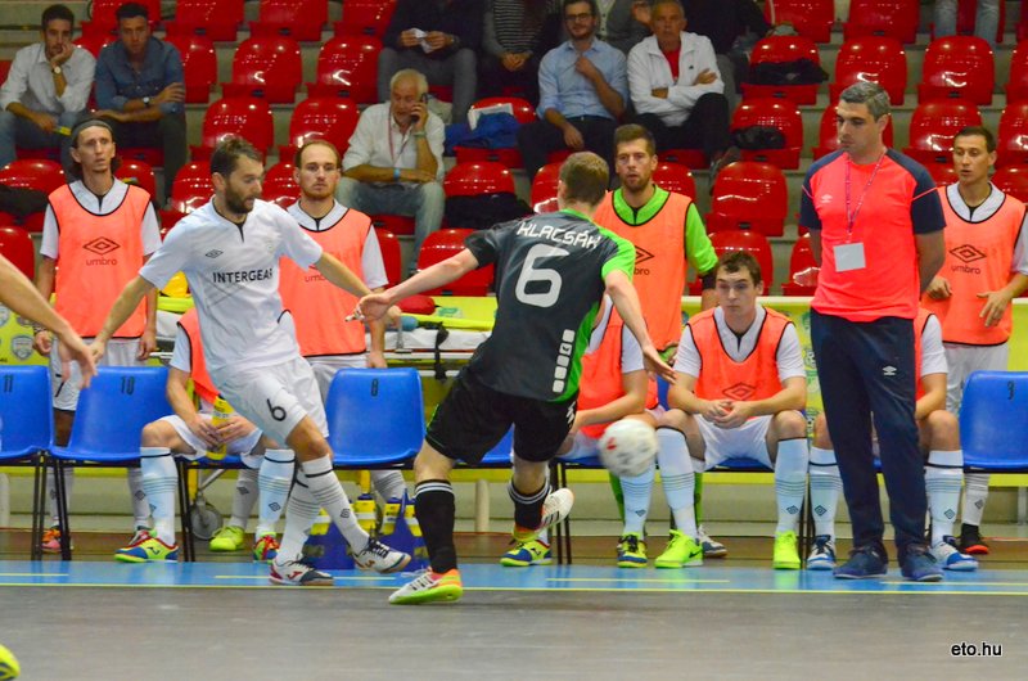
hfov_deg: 9.5
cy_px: 340
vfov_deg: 6.3
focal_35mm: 218
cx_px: 514
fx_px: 6198
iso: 6400
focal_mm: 145
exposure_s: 1/500
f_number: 6.3
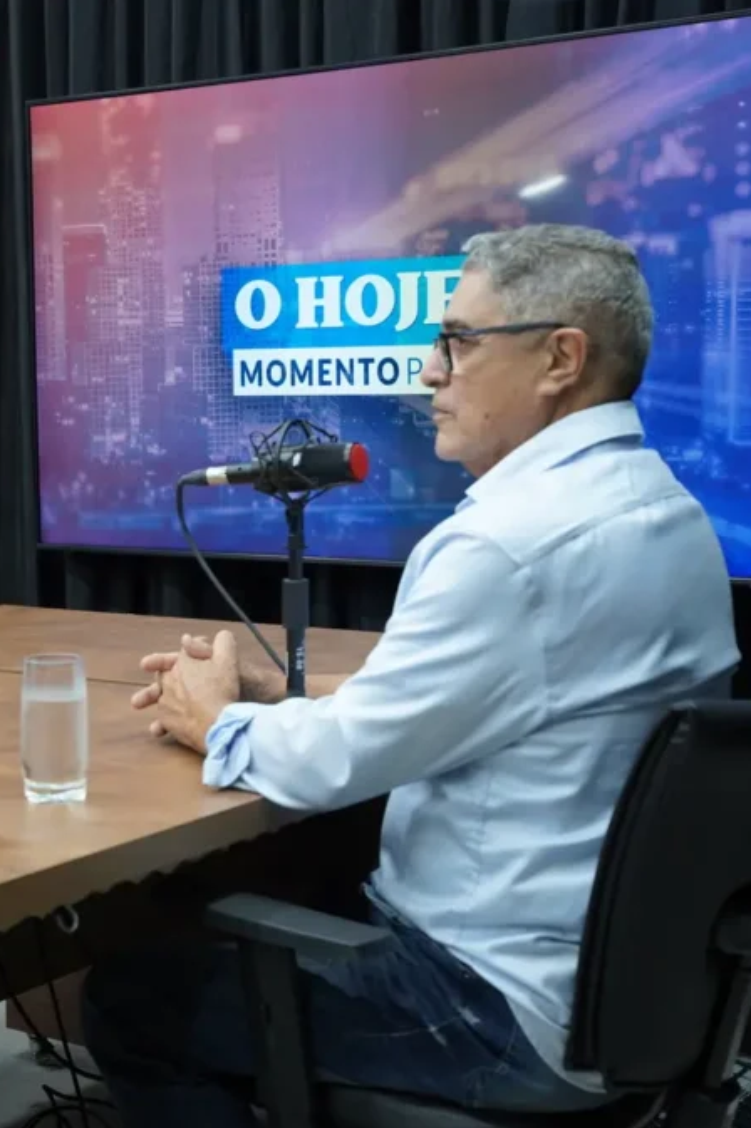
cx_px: -84
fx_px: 2137
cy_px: 566
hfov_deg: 19.1
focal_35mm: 68
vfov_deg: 29.6
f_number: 4
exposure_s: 1/160
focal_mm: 44.8
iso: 1000
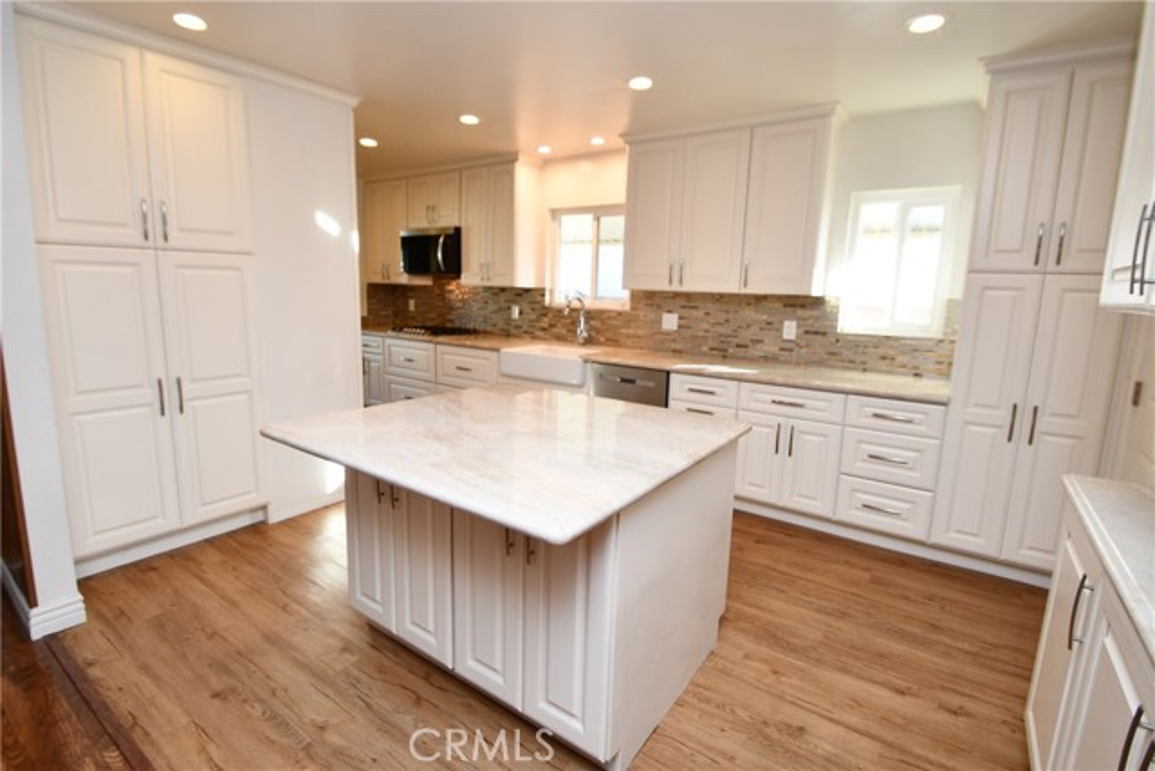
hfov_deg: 96.7
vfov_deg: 73.8
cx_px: 578
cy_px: 386
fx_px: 513
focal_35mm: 16
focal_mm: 11
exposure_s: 1/60
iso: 320
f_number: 4
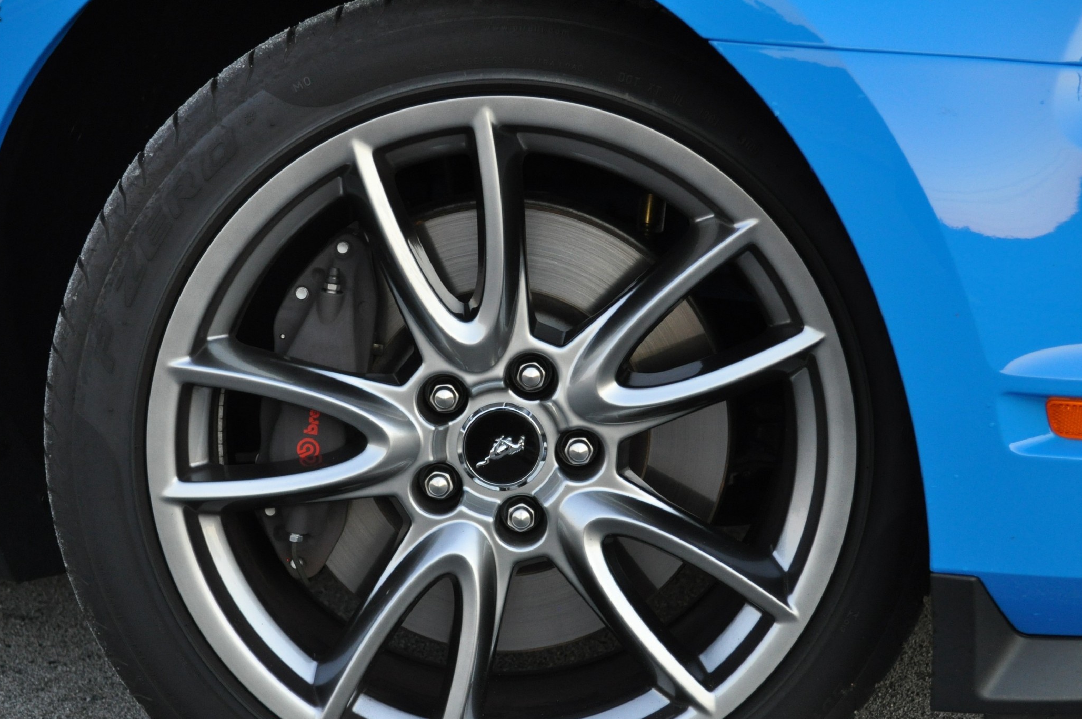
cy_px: 436
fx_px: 1861
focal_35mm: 62
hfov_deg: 32.4
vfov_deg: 21.8
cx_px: 541
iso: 800
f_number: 5
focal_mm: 34
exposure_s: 1/40
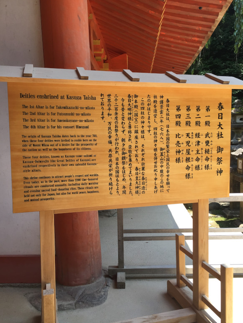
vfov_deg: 60.0
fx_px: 281
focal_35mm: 30
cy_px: 165
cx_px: 122
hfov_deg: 46.8
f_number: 2.2
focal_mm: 4.15
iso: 32
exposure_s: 1/324
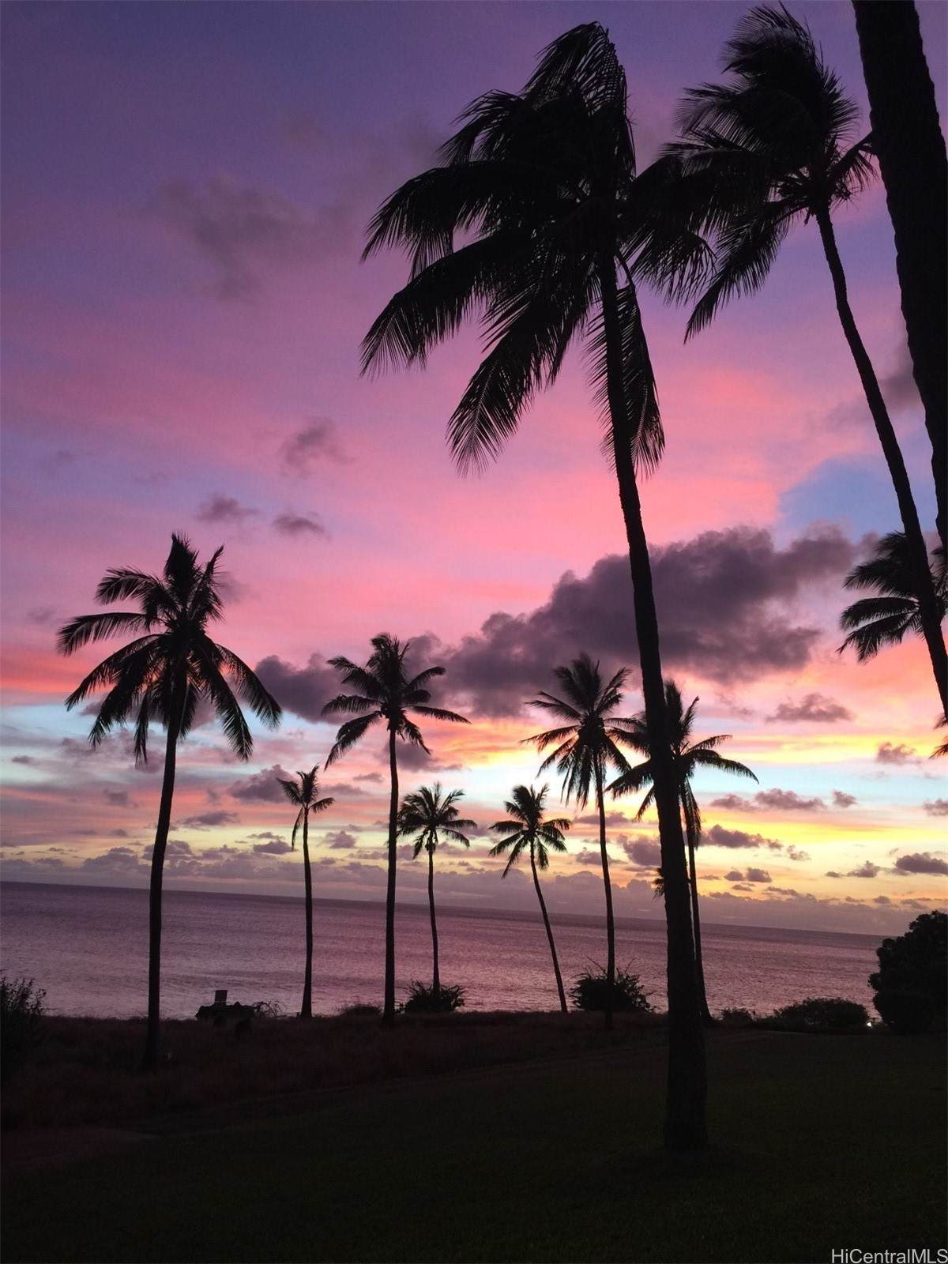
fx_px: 1059
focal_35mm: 29
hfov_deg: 48.2
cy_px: 632
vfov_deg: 61.7
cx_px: 474
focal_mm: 4.15
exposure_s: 1/30
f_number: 2.2
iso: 32
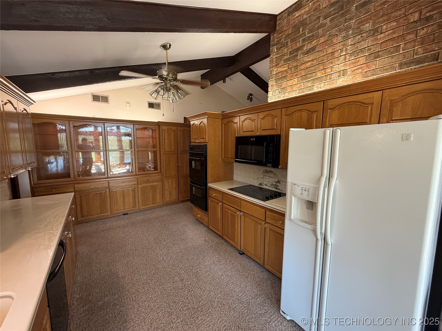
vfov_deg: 85.7
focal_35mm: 14
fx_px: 179
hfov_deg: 102.1
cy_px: 166
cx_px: 221
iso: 250
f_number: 2.2
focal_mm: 2.22
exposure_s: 1/60
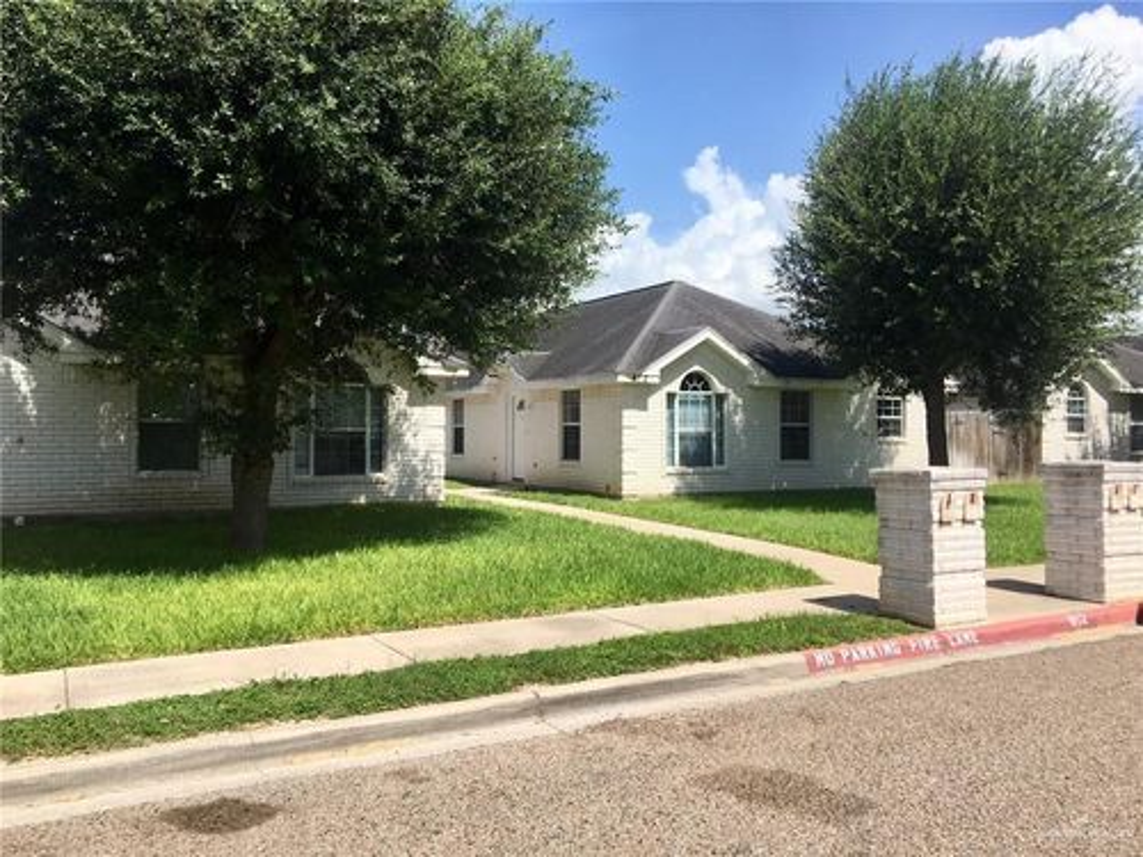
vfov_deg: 48.2
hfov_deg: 61.7
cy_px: 428
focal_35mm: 29
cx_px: 572
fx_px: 958
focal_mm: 4.15
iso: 25
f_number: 2.2
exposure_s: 1/1748
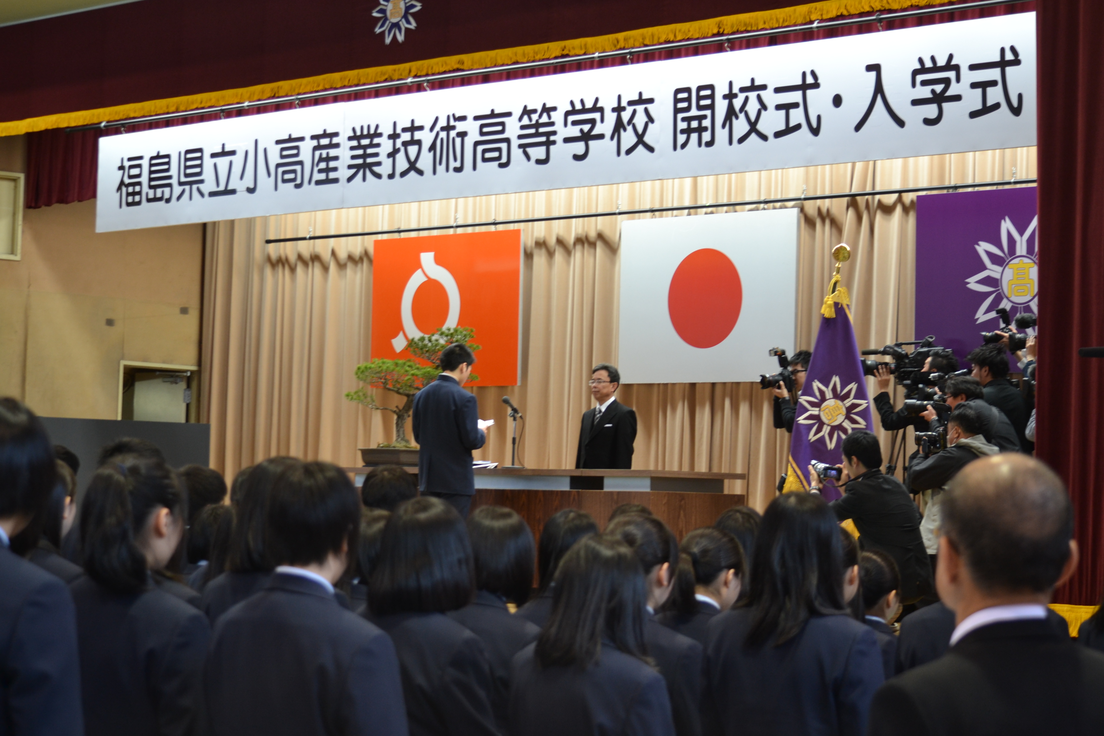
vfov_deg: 16.6
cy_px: 368
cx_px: 552
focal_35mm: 82
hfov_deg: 24.6
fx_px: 2530
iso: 400
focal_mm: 55
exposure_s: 1/20
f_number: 4.5
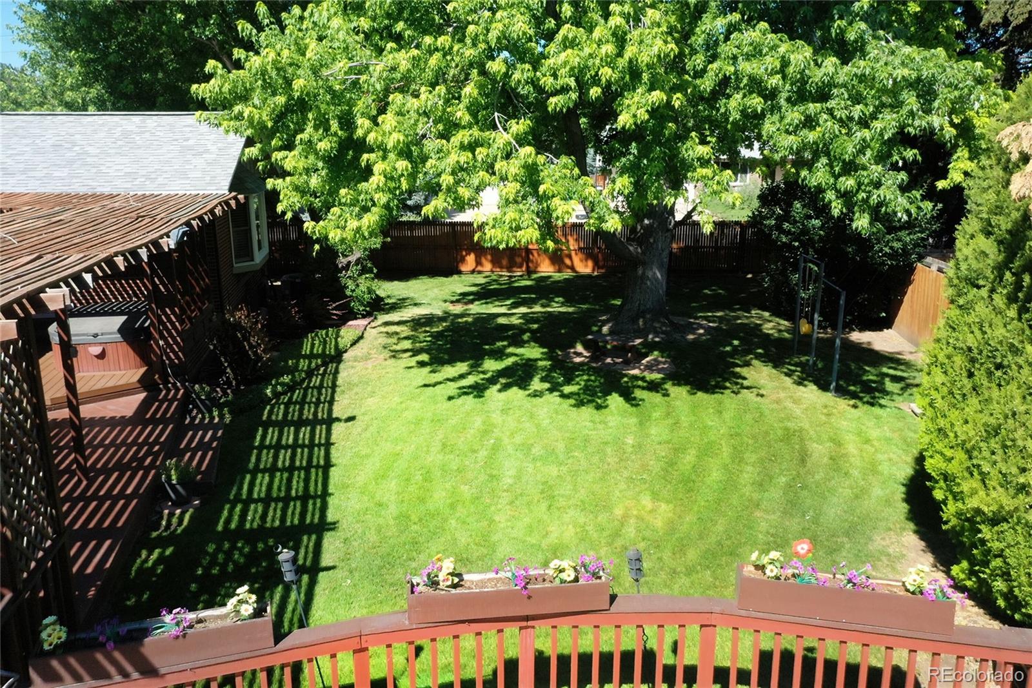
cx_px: 516
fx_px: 802
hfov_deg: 65.5
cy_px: 344
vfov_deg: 46.4
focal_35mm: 28
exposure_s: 1/1250
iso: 800
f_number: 7.1
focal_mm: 10.26
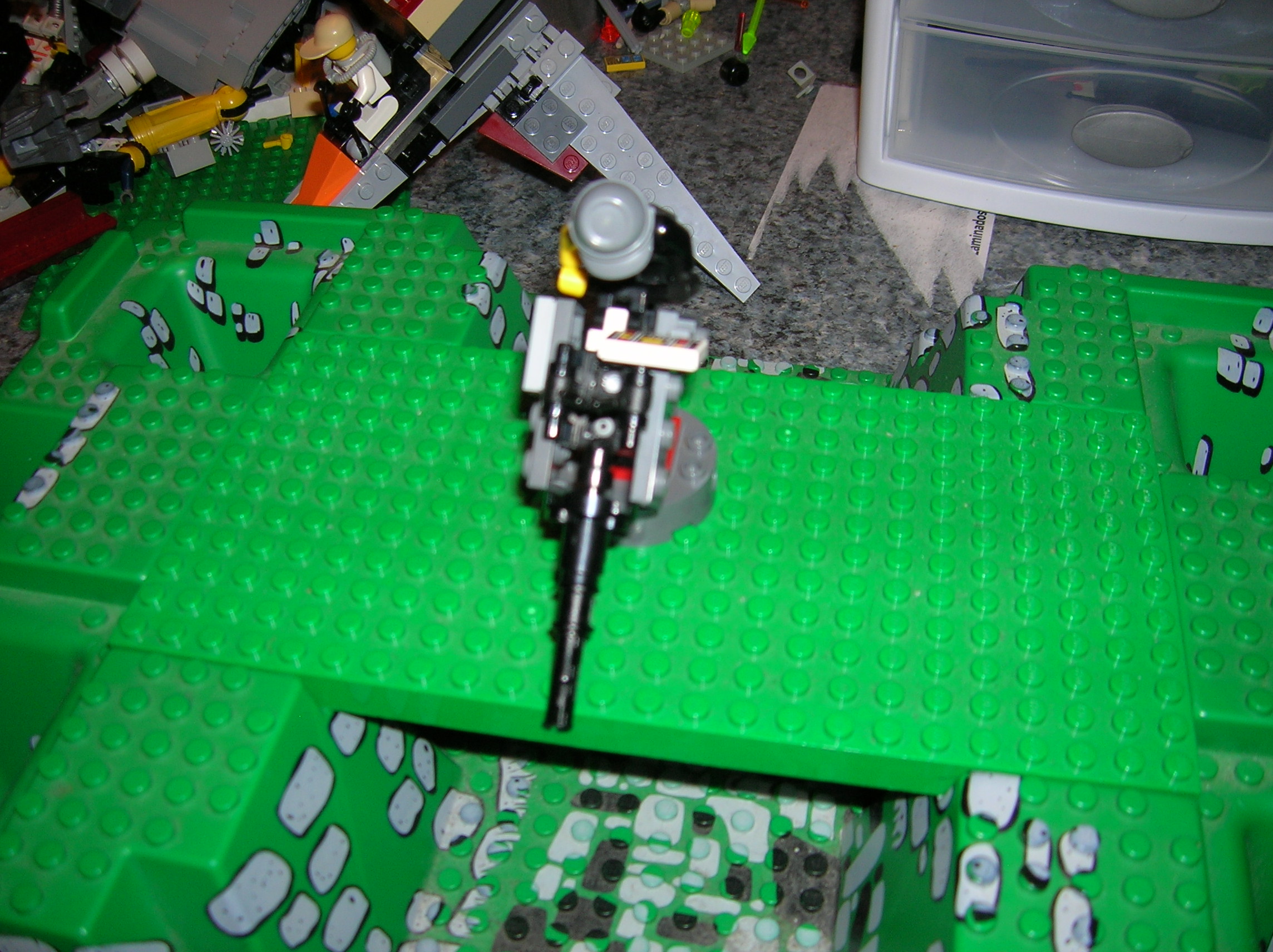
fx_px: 1249
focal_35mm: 34
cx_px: 636
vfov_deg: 41.7
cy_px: 476
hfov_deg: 54.0
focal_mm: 5.7
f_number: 2.9
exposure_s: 1/60.1
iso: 50
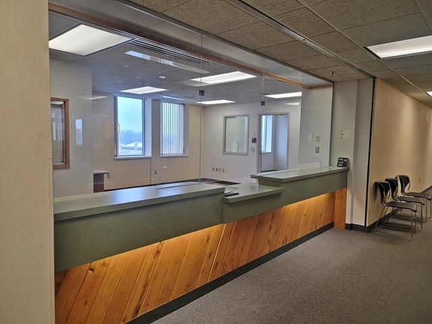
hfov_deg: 71.6
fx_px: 300
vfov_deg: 56.8
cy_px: 162
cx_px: 216
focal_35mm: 24
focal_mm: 6.7
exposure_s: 1/120
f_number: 1.8
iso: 100
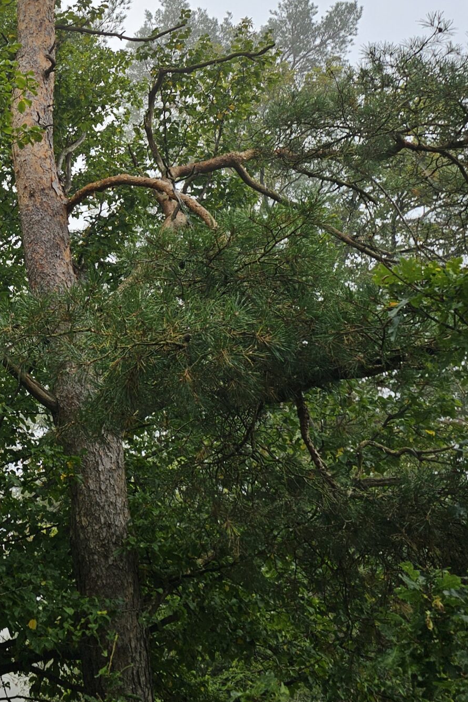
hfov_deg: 28.0
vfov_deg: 40.2
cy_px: 100
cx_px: 37
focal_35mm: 46
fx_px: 896
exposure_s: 1/116
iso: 10
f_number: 1.7
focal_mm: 6.3
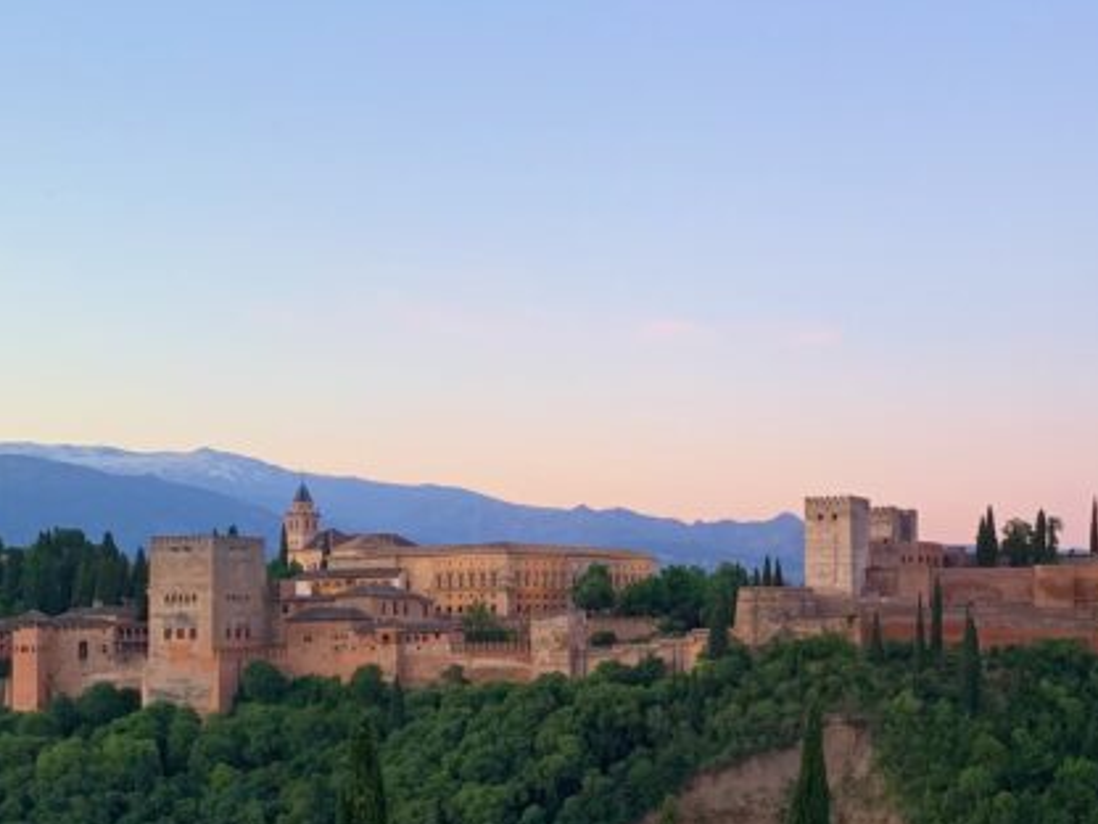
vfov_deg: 22.8
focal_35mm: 64
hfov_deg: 29.7
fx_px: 2030
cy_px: 586
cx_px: 842
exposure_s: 1/71
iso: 100
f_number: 1.8
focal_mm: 4.25
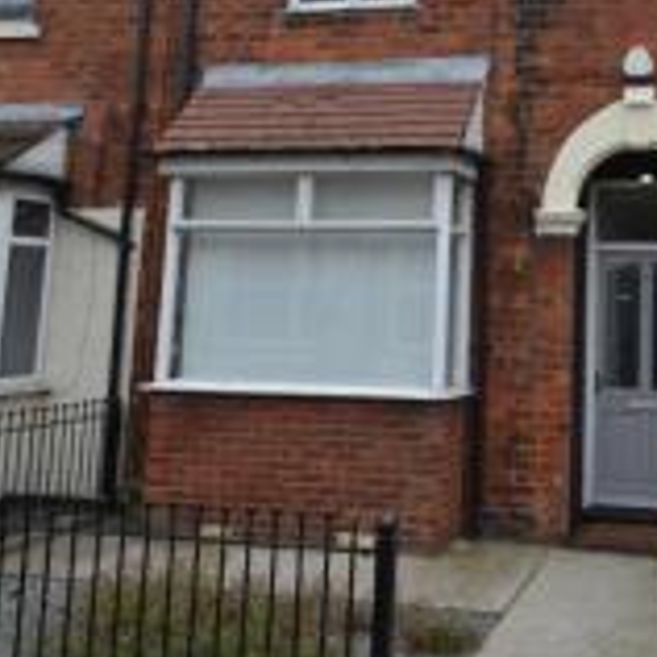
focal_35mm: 42
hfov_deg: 37.5
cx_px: 574
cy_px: 164
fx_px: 908
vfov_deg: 38.7
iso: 100
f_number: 7.1
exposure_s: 1/200
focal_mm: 11
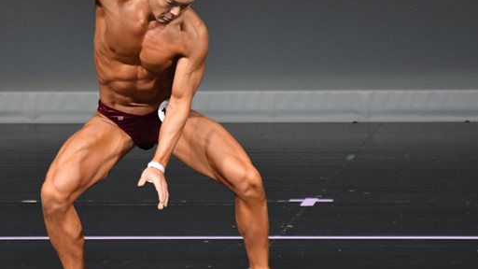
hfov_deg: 3.0
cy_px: 119
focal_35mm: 713
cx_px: 197
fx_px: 9037
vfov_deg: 1.7
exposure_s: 1/400
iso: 4000
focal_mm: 300
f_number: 5.6
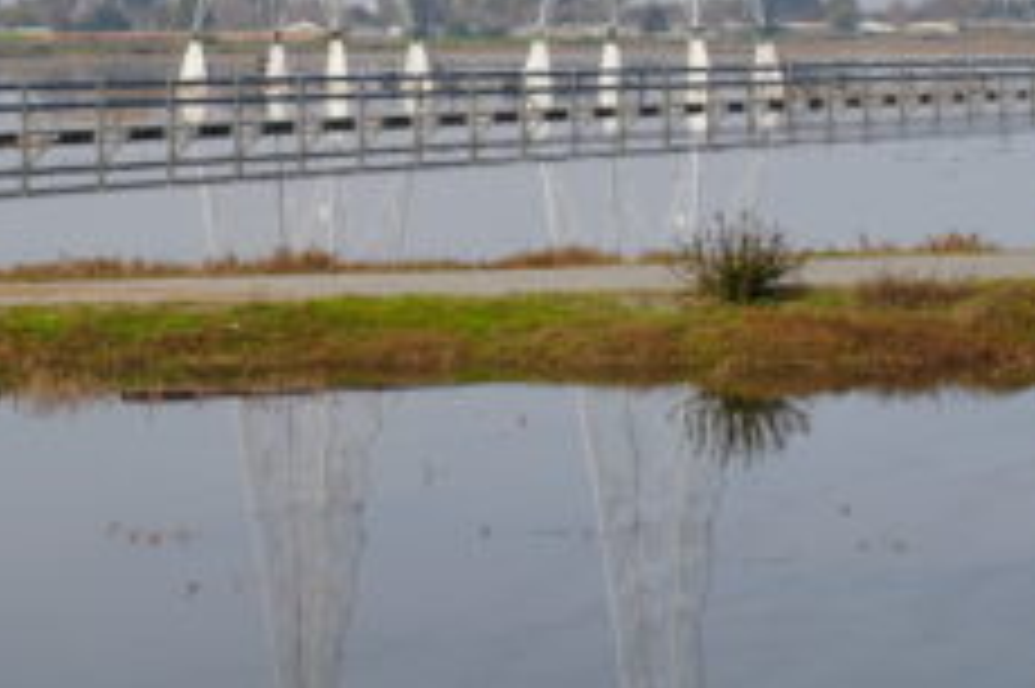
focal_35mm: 146
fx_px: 4194
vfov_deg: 9.3
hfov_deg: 14.1
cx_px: 382
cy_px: 18
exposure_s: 1/640
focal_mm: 70
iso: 100
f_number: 5
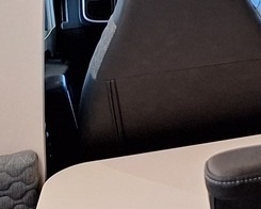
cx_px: 520
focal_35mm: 132
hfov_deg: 12.8
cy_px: -157
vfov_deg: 11.0
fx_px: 1020
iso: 80
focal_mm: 5.54
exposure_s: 1/50
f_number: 1.8
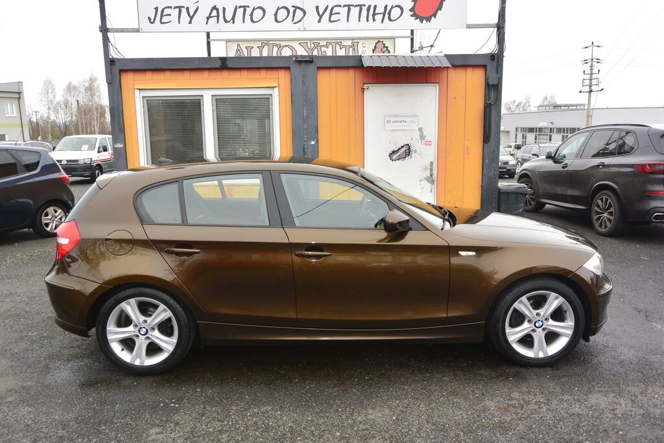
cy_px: 222
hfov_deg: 67.4
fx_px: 498
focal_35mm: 27
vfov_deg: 47.9
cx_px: 332
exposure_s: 1/160
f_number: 3.5
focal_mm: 10
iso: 160
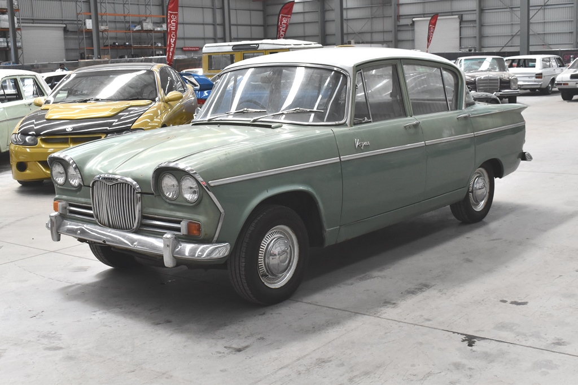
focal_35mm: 46
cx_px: 289
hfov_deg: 42.3
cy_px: 192
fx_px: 747
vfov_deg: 29.0
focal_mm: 31
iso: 1600
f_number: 9
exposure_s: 1/320
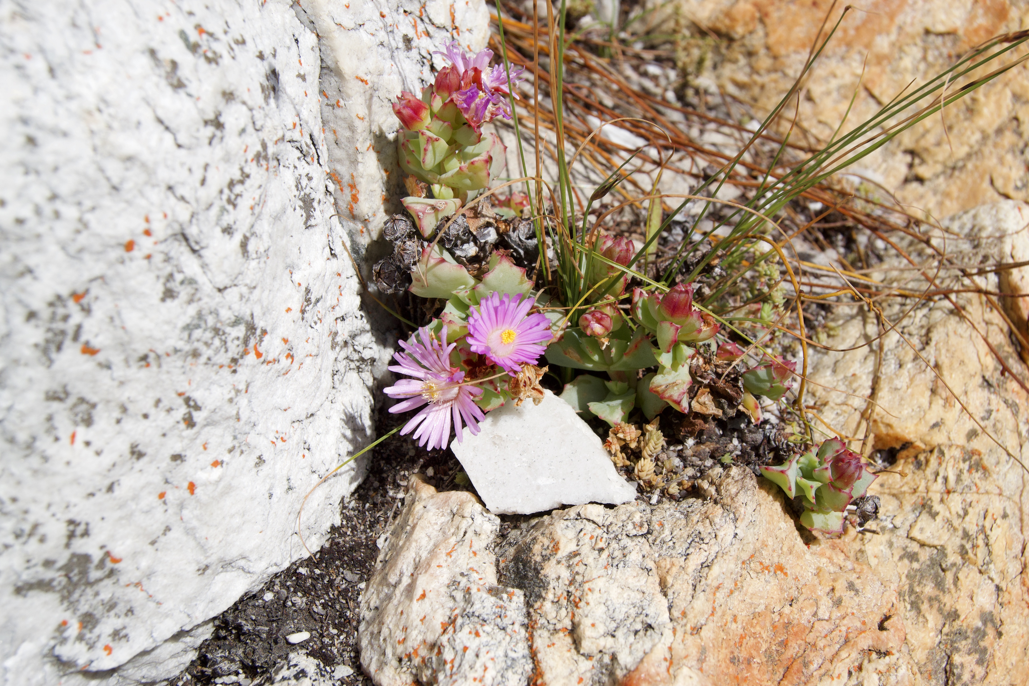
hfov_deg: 41.1
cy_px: 343
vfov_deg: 28.1
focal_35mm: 48
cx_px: 514
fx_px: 1372
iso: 250
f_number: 11
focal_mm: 32
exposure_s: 1/500
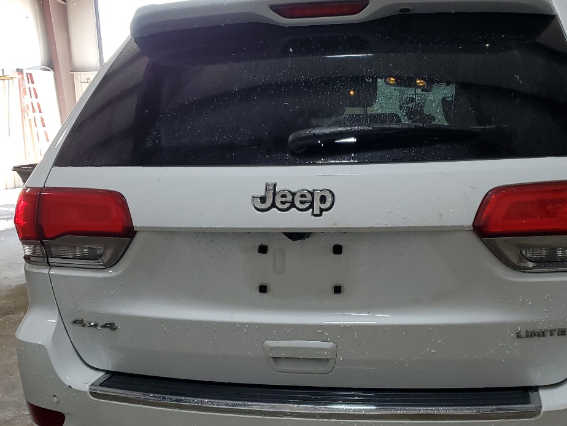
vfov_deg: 31.9
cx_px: 343
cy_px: 283
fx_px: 737
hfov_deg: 41.9
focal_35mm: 45
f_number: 1.5
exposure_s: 1/120
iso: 61
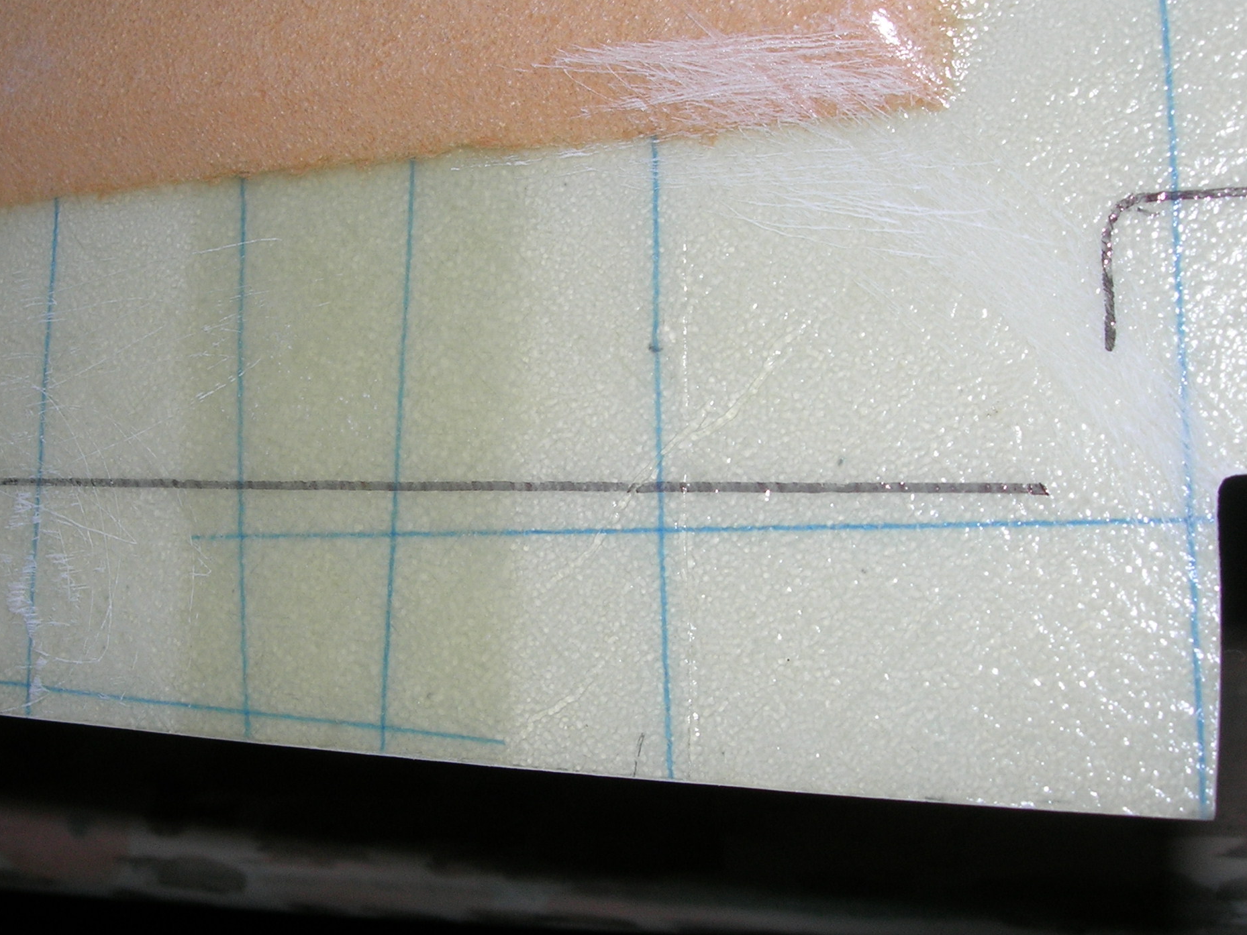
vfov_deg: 27.5
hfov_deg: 36.1
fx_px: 1910
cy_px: 422
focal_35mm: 53
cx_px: 534
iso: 64
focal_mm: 7.8
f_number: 4.8
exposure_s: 1/60.1
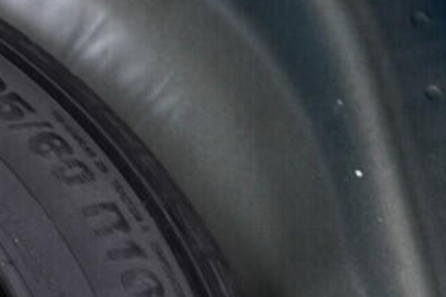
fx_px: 1982
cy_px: 544
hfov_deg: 11.5
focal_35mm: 160
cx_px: -469
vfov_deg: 8.3
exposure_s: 1/40
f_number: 2.8
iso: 400
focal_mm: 24
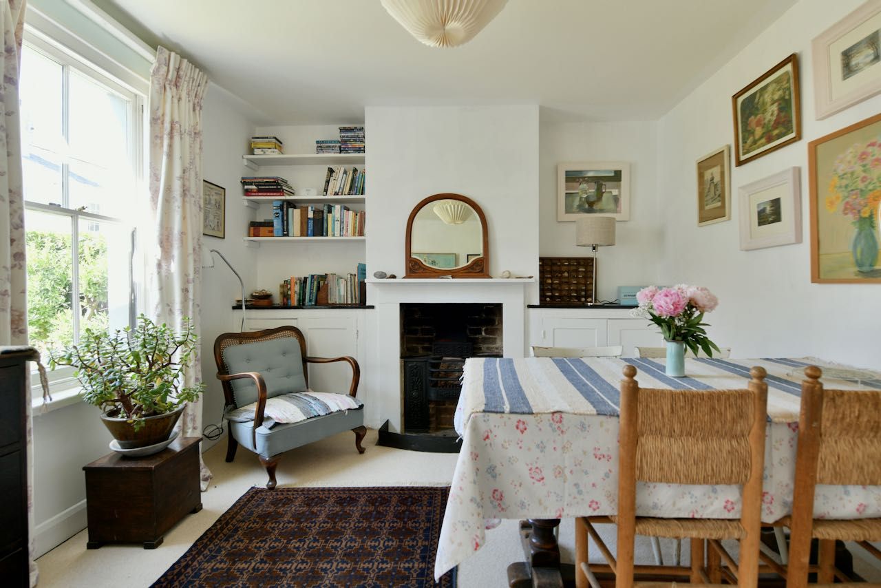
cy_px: 294
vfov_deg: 70.5
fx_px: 416
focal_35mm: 17
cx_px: 440
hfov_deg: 93.3
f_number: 5.6
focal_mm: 17
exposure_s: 1/100
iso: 800
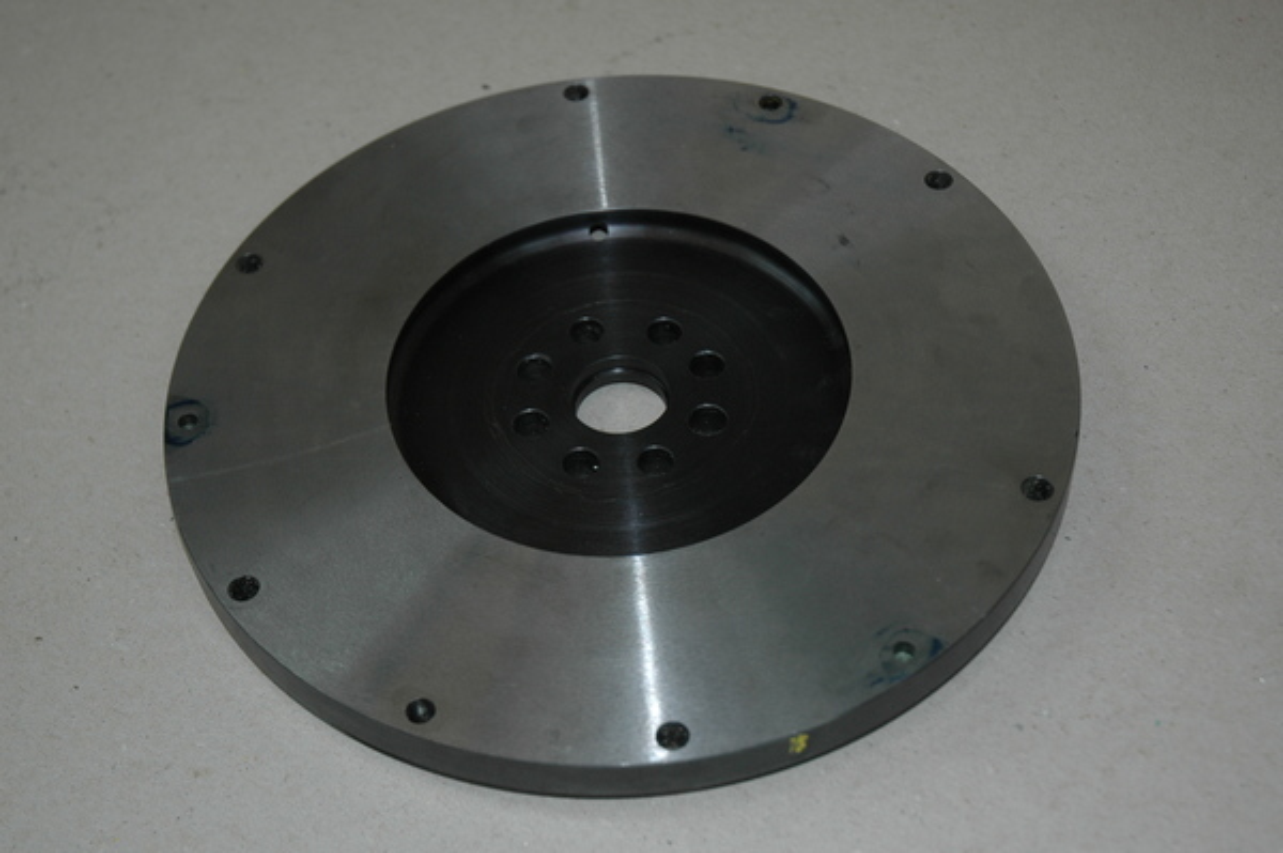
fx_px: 2030
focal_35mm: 57
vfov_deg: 23.7
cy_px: 426
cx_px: 642
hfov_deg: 35.1
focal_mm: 38
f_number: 4.2
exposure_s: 1/60
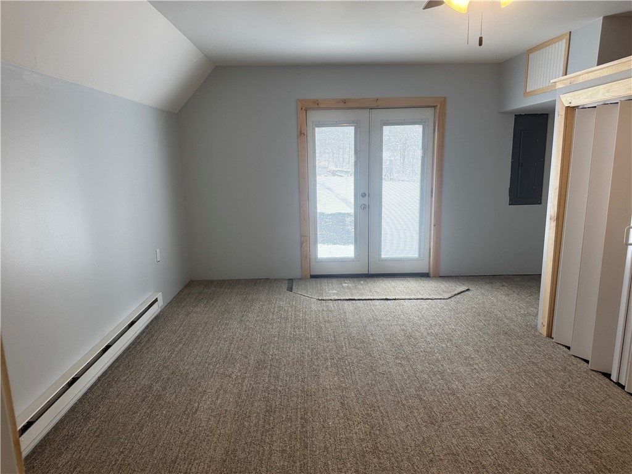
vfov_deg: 56.8
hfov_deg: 71.6
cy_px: 237
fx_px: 438
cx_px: 316
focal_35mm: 24
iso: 100
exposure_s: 1/165
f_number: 1.78
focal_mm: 6.76
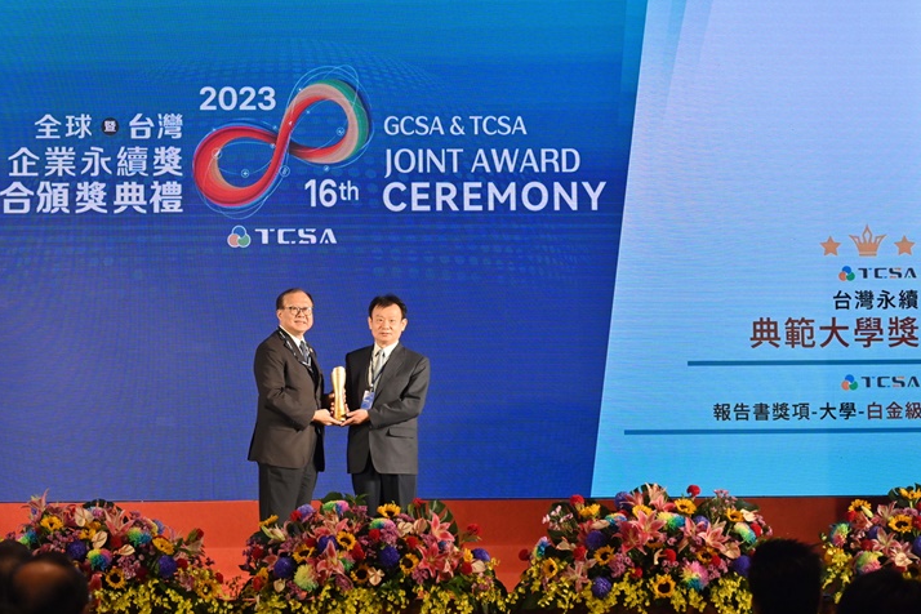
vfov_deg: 13.9
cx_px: 286
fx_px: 2507
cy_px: 224
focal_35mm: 98
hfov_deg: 20.7
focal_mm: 70
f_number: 5.6
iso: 800
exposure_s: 1/200
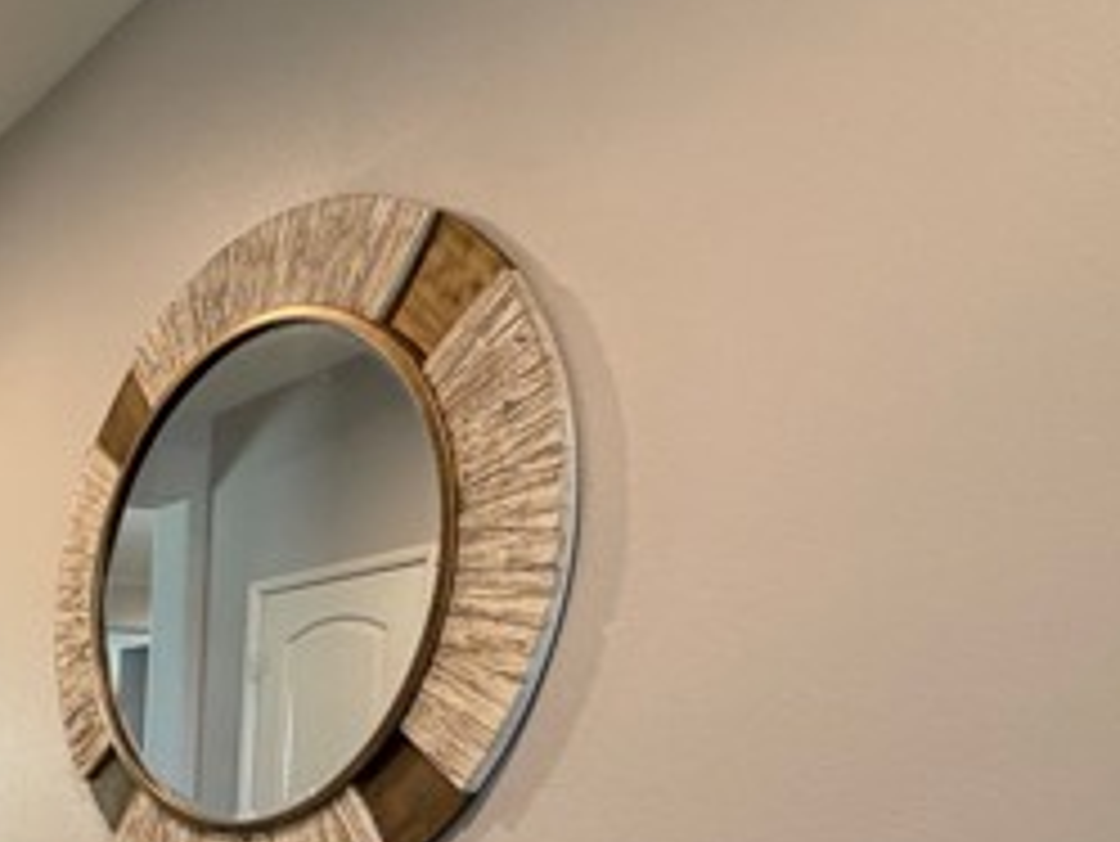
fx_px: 1165
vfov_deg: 34.6
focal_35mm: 36
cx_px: -153
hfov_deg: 40.1
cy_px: 910
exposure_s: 1/60
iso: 400
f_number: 2.2
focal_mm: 2.22
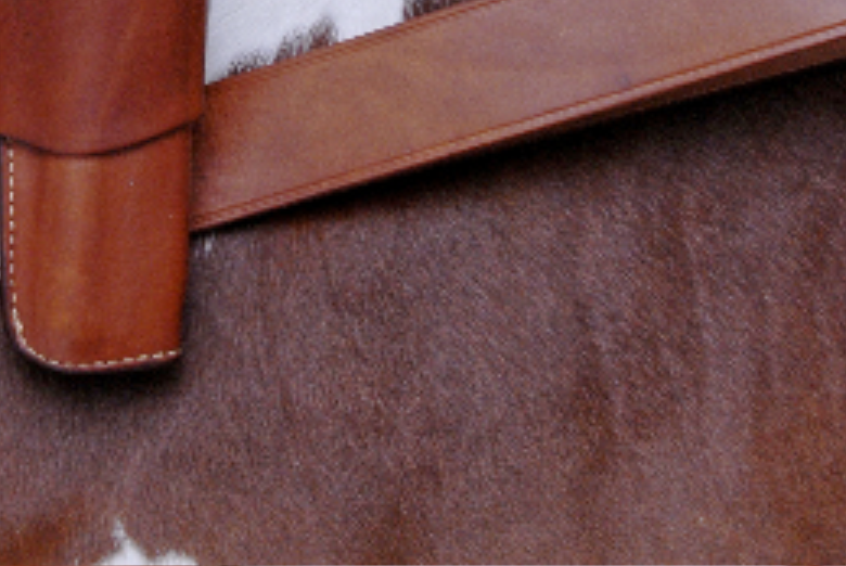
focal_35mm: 133
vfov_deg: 10.2
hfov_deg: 15.4
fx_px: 3129
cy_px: -128
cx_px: 264
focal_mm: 36
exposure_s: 1/125
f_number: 29
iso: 400
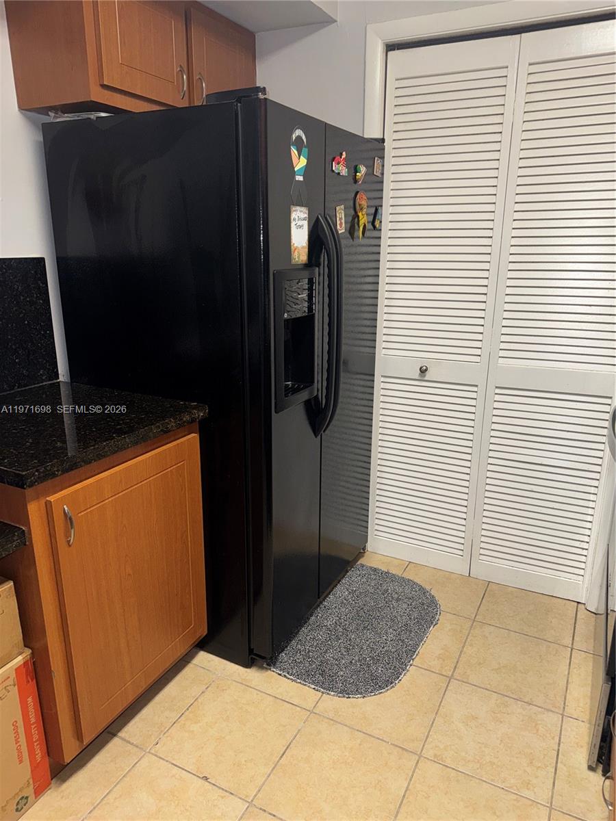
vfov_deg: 71.6
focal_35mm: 24
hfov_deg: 56.8
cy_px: 410
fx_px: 569
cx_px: 308
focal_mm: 6.76
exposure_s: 1/34
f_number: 1.78
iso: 64
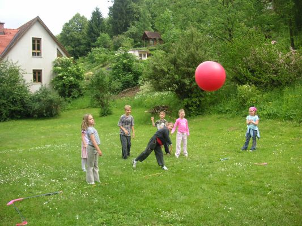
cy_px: 113
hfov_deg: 50.1
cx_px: 151
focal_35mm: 37
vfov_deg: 38.7
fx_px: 323
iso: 50
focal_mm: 6.1
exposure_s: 1/350
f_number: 2.8
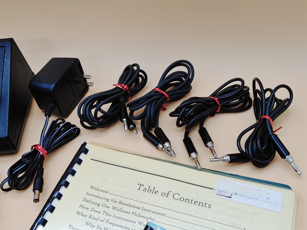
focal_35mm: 39
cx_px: 154
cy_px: 115
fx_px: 346
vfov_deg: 36.8
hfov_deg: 47.9
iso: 50
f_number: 1.8
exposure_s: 1/110
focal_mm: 4.36
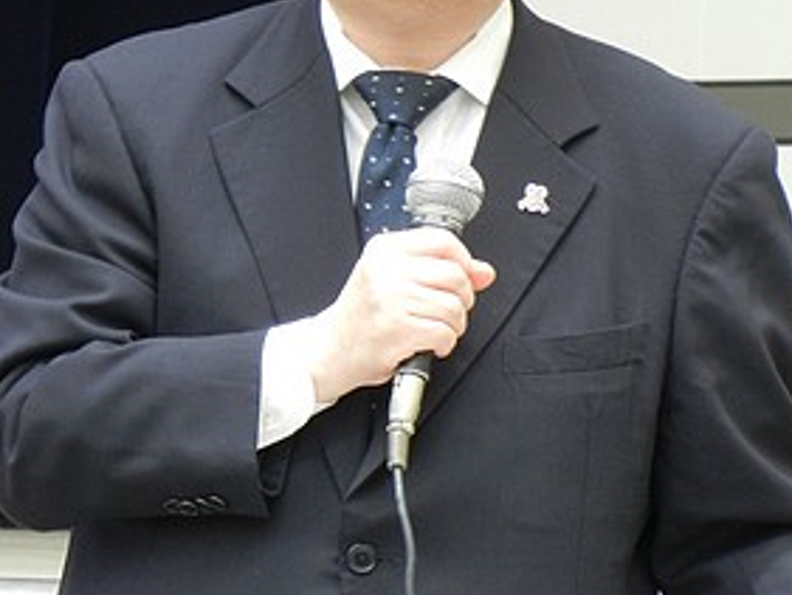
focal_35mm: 265
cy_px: 175
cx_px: 383
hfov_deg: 7.5
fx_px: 6066
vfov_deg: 5.6
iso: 400
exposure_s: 1/2.6
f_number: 4.6
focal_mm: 24
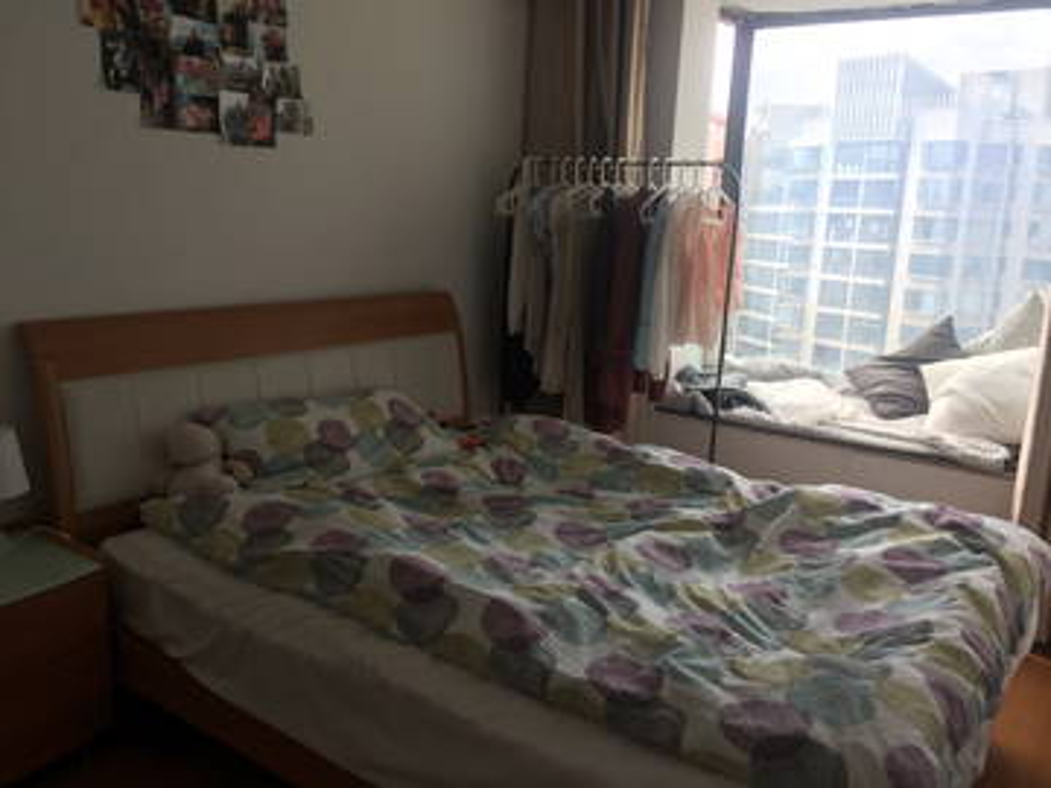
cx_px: 526
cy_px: 394
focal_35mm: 29
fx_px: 880
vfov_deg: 48.2
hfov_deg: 61.7
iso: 32
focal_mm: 4.15
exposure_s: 1/193
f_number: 2.2
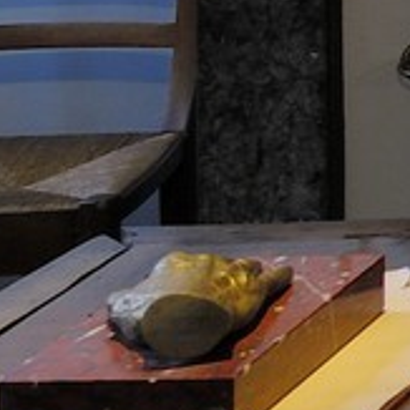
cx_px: 1909
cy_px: -714
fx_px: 2680
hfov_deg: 6.2
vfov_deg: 7.8
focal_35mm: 200
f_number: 11
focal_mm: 16
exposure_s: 1.5
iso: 100
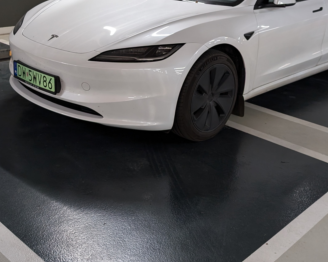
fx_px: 437
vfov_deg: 32.8
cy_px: 64
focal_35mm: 45
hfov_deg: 41.1
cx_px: 159
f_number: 1.68
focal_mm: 6.9
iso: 601
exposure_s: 1/131
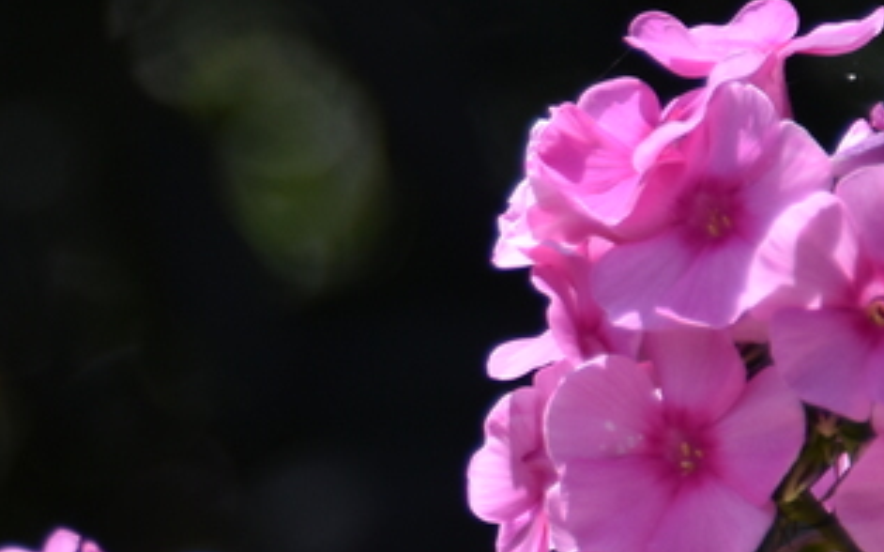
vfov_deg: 1.1
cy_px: 991
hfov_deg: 1.7
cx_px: -251
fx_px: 30056
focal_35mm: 1248
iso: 180
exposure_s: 1/640
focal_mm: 300
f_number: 5.6
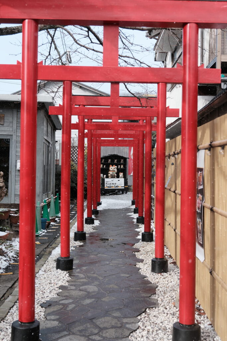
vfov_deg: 46.4
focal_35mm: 42
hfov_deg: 31.9
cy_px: 170
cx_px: 114
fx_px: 397
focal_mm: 27.9
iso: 250
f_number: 4
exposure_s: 1/250
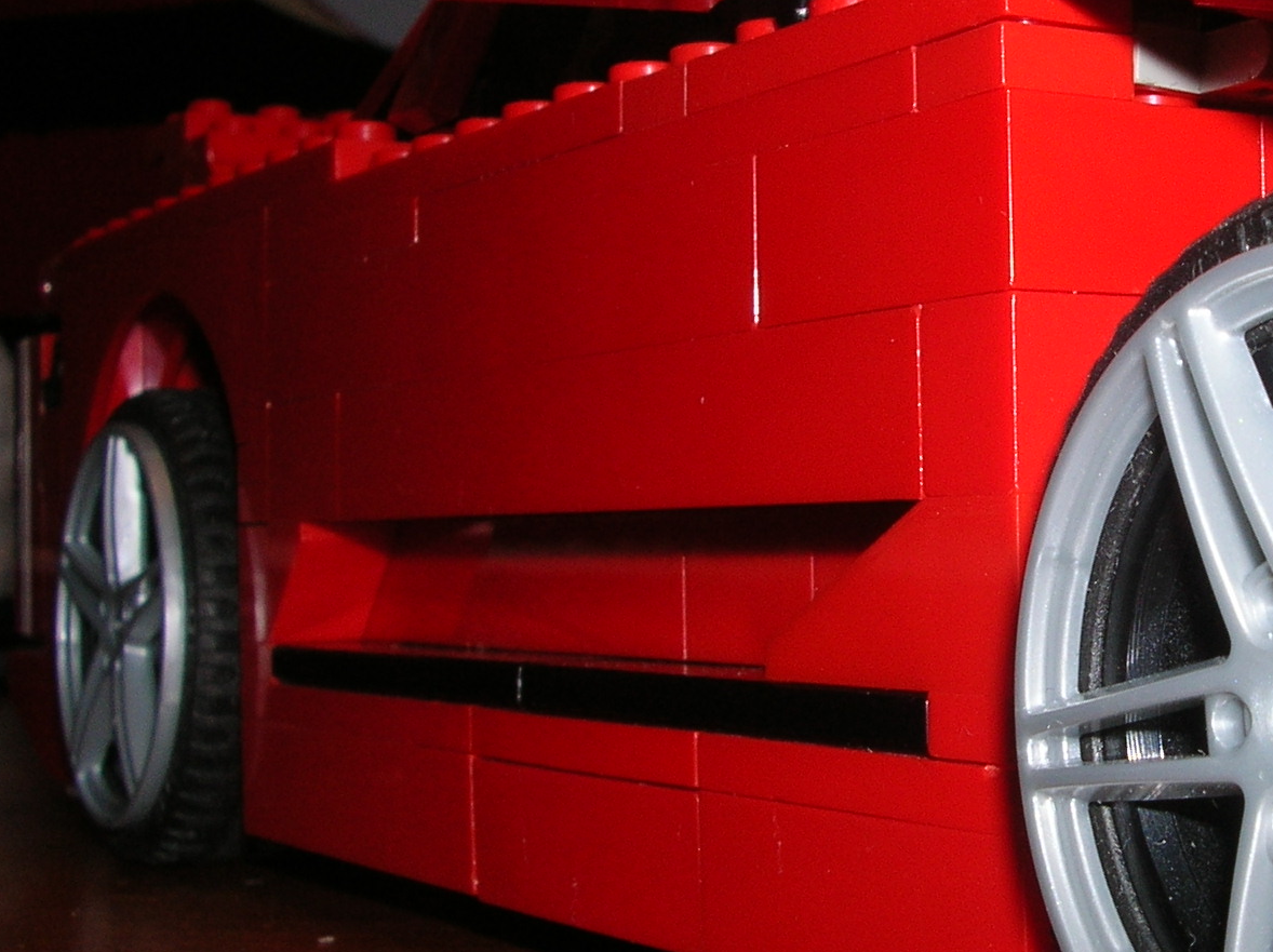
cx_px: 1160
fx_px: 2498
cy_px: 509
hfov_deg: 27.5
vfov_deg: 21.6
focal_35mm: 68
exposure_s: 1/60.1
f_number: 5.6
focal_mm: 5.8
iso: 50
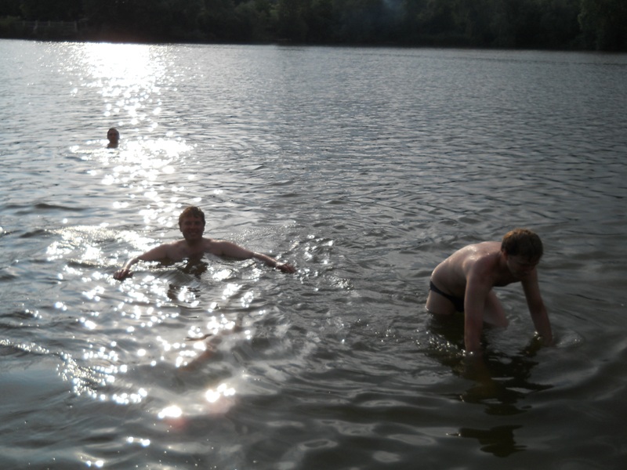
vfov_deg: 35.1
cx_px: 314
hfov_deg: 45.8
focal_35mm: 41
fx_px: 743
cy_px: 235
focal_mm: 6.72
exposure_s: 1/500
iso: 80
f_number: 5.5
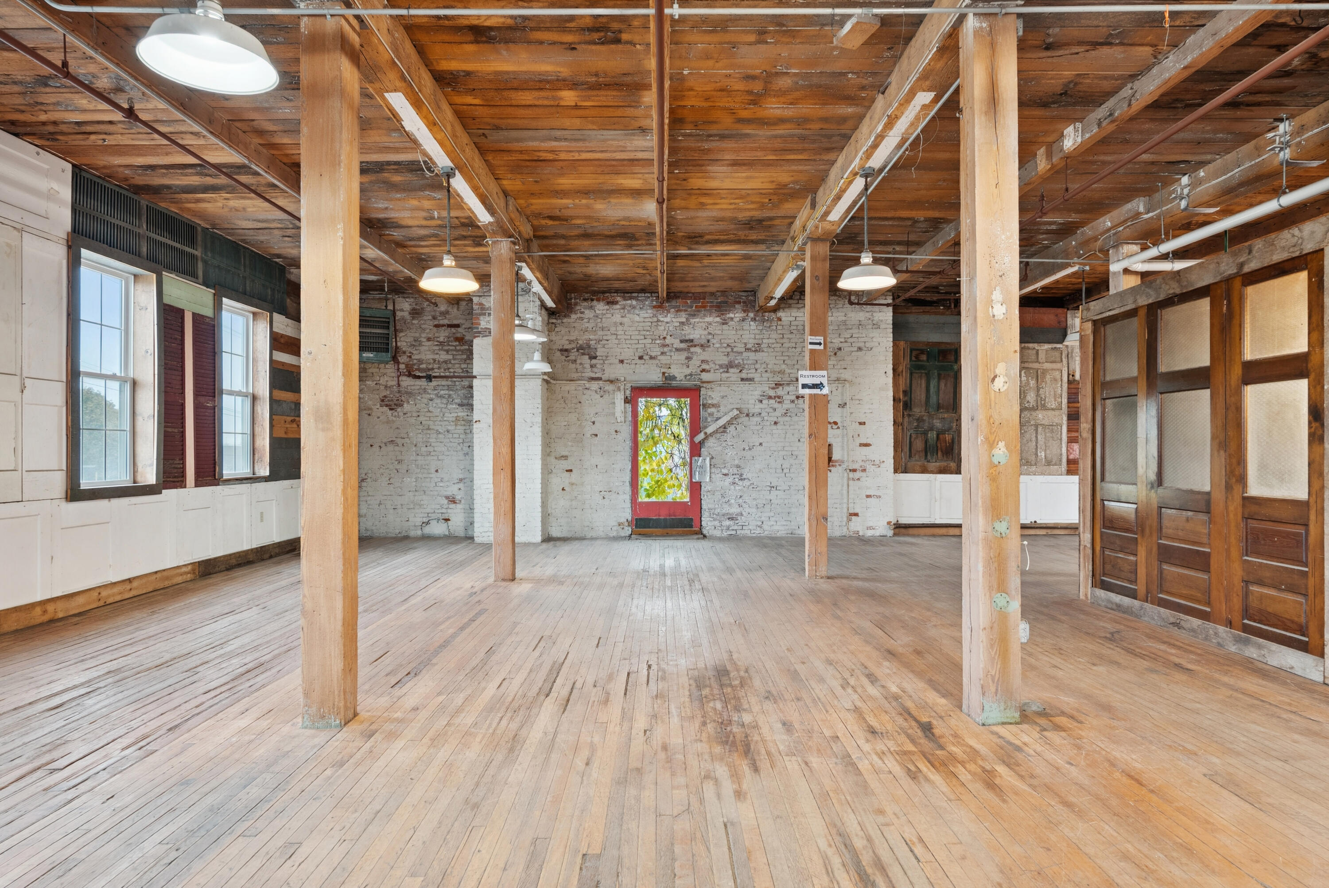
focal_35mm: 21
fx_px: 776
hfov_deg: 81.2
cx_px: 664
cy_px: 444
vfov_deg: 59.5
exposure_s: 1/3.33
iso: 320
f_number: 7.1
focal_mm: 21
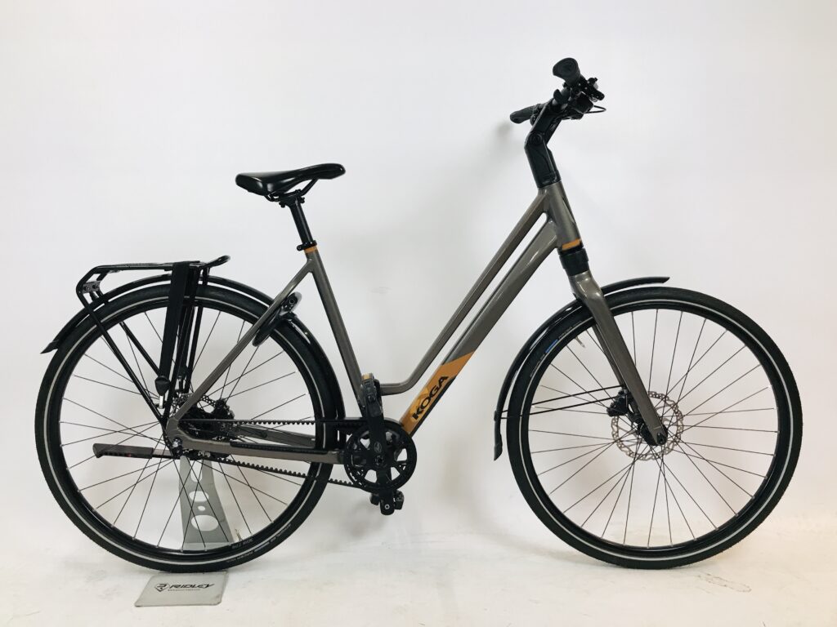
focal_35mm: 28
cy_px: 314
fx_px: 677
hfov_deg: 63.4
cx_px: 418
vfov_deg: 49.7
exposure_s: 1/33
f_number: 1.8
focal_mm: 3.99
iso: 25
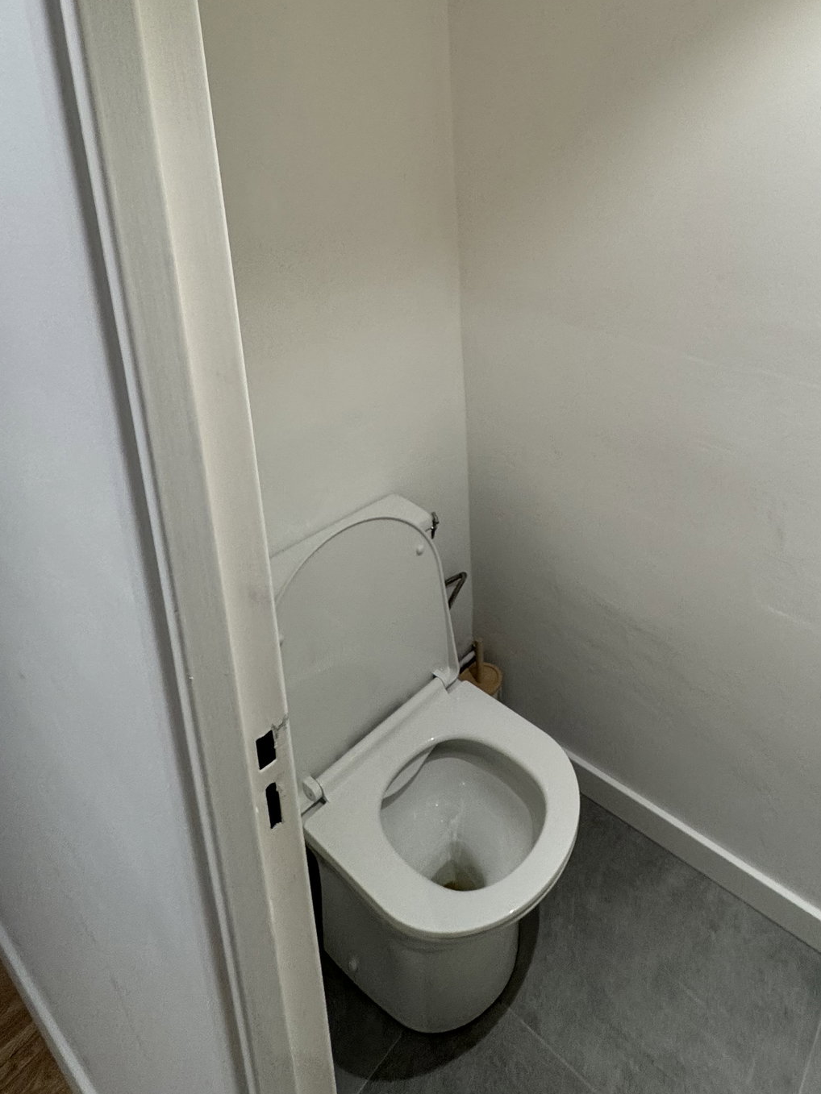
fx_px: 696
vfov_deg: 71.3
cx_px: 639
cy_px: 275
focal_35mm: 22
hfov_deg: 57.2
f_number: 2.2
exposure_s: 1/100
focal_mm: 2.22
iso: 160
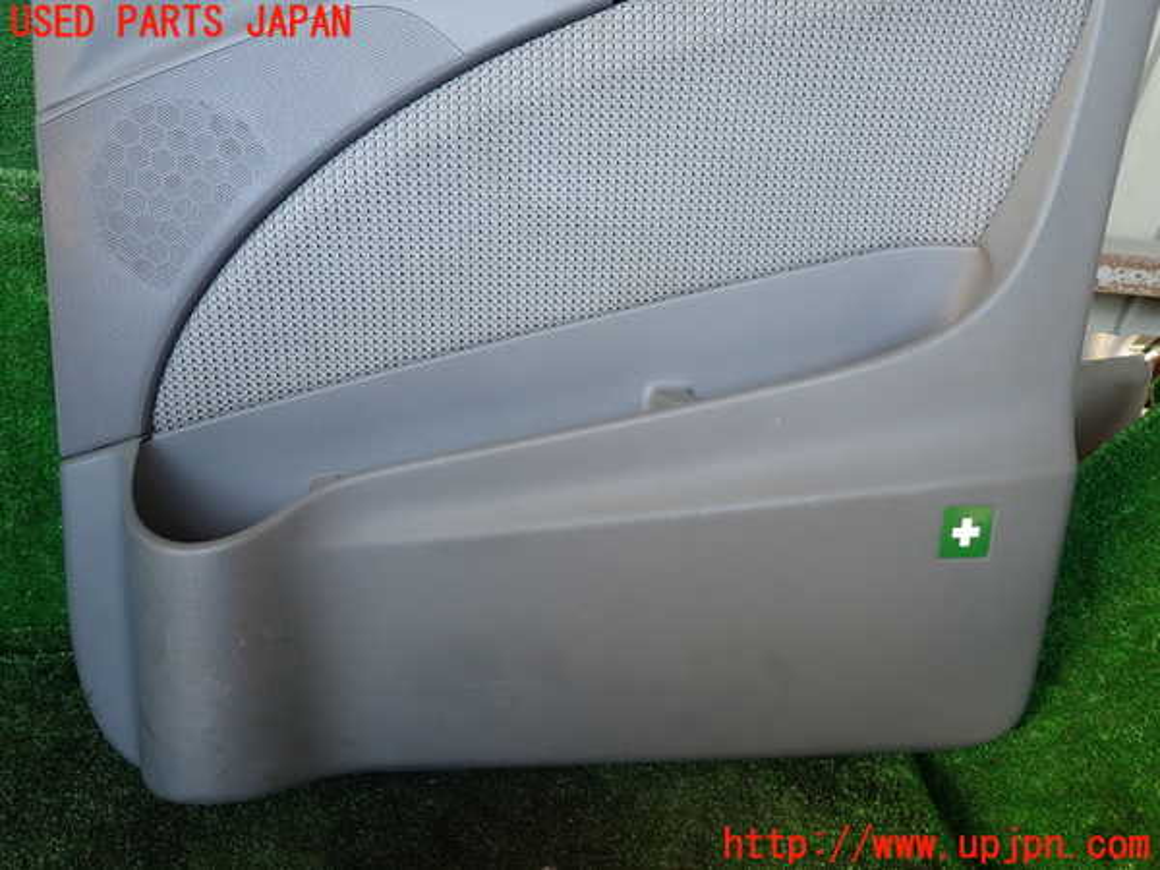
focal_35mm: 25
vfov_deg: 54.9
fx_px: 838
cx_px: 580
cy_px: 435
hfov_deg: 69.4
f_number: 2
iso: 100
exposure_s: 1/60
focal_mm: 4.5
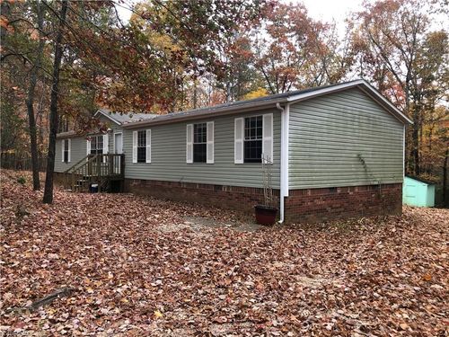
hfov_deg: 63.4
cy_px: 168
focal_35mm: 28
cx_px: 224
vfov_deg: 49.7
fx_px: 363
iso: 32
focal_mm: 3.99
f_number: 1.8
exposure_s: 1/30
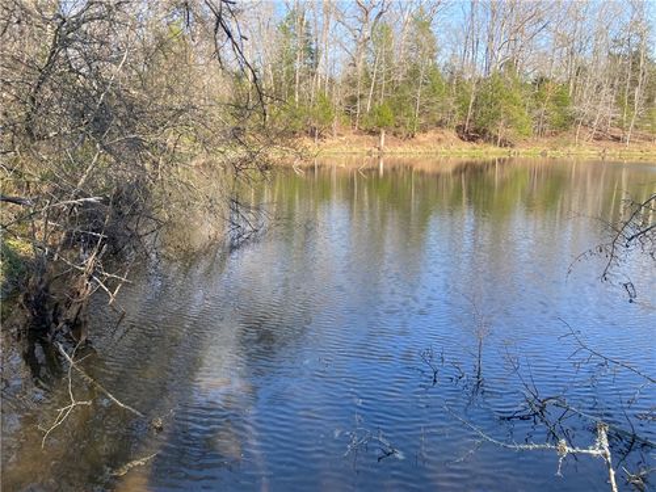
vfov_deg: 53.1
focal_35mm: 26
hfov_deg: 67.3
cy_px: 246
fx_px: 493
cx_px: 328
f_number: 1.8
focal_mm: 4.25
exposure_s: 1/585
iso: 32
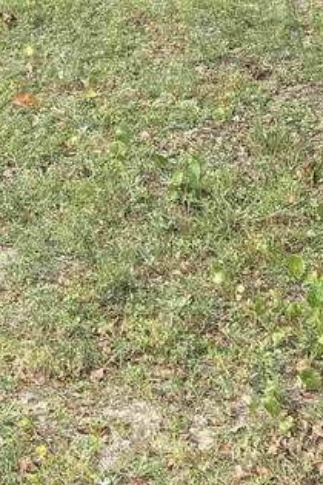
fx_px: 1480
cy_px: -197
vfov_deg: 17.1
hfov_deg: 12.3
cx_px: -15
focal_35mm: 110
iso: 50
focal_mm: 5.96
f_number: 1.6
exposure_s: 1/591
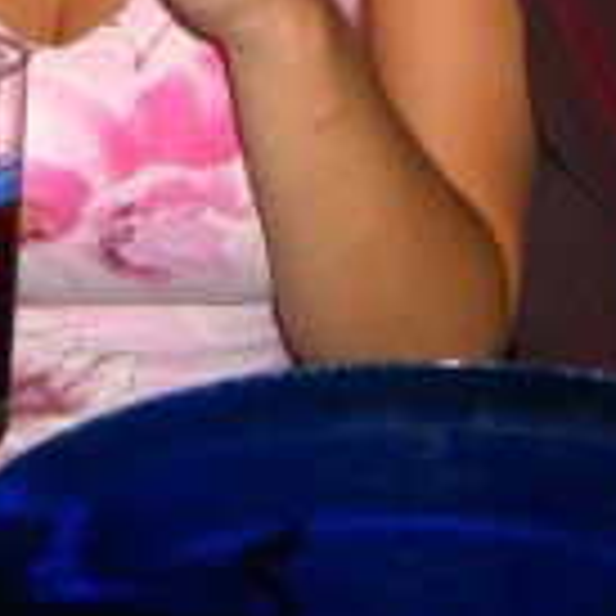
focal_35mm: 147
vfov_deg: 11.3
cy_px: -364
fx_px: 2960
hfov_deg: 11.9
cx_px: 297
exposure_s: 1/60
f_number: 2.8
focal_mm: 7.9
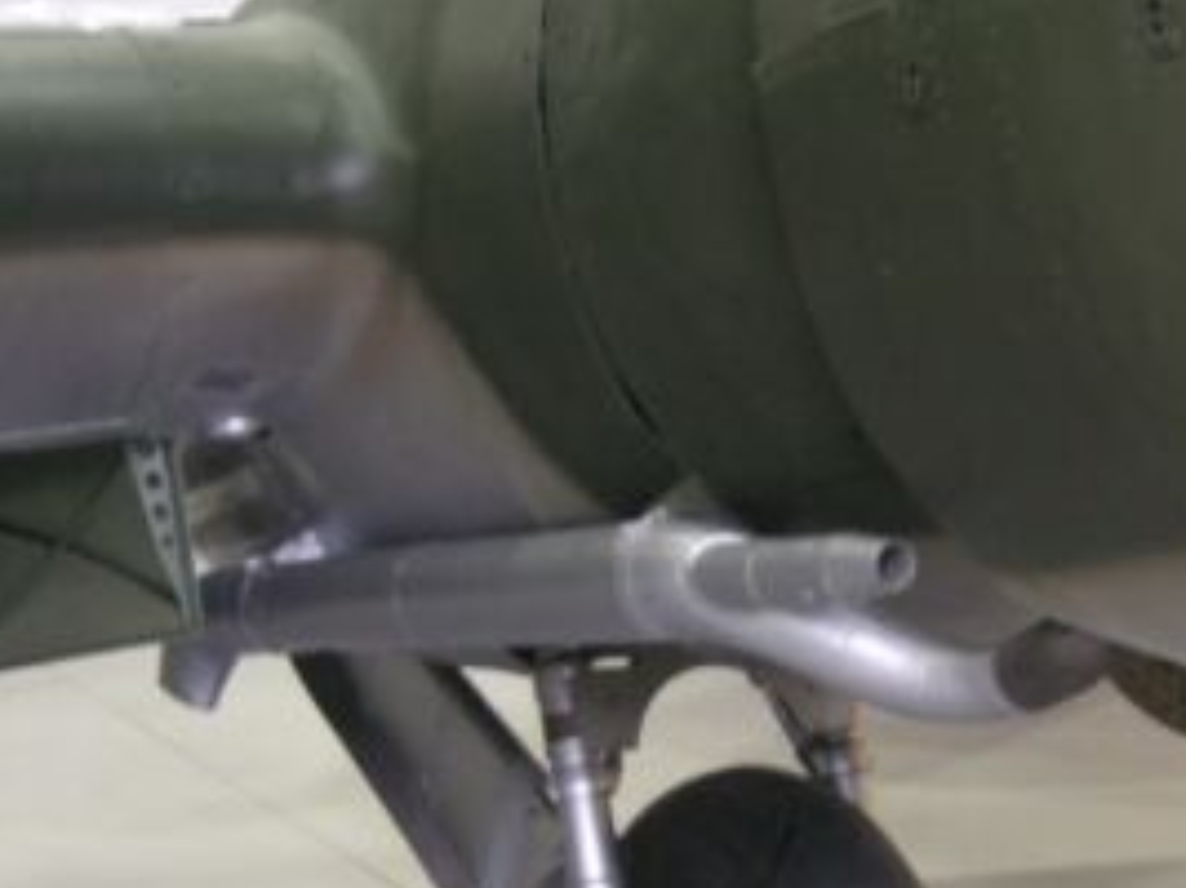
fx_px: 3014
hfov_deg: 22.2
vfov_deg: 16.6
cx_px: 715
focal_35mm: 88
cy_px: 753
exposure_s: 1/3
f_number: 3.3
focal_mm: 7.8
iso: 100
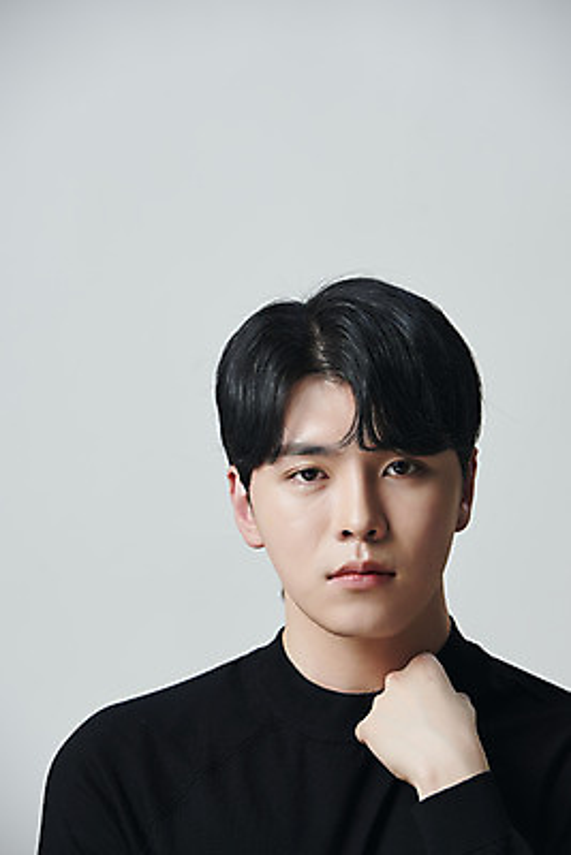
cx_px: 286
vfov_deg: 11.1
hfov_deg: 7.4
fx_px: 4397
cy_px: 428
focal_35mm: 185
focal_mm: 185
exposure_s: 1/125
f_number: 7.1
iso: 64
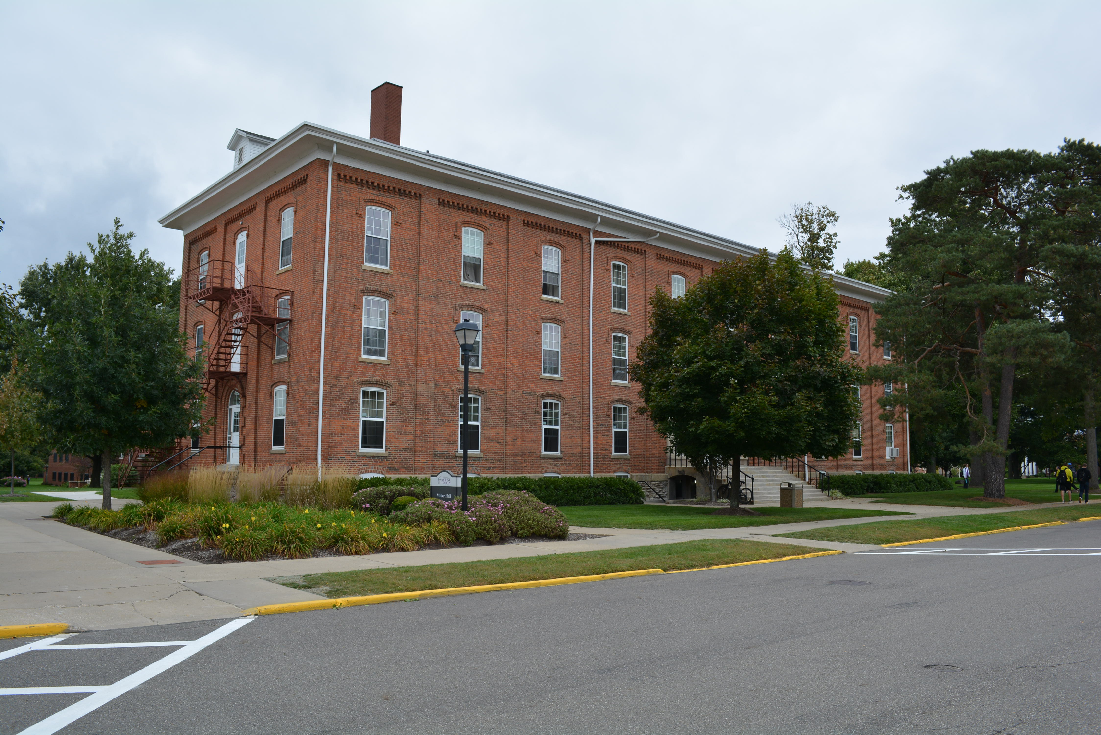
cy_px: 368
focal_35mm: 27
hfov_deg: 67.4
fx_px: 826
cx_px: 550
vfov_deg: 48.0
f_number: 8
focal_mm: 18
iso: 180
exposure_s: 1/250
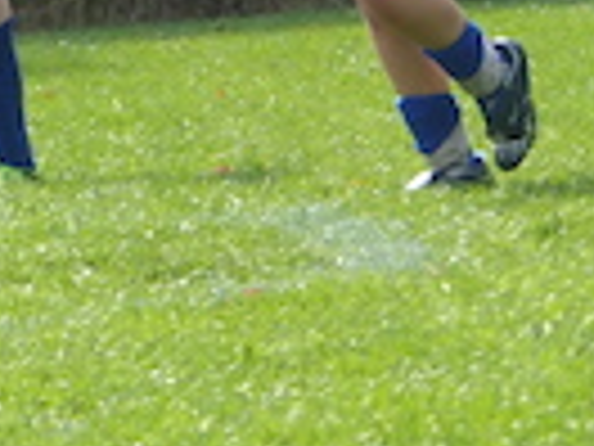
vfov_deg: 1.7
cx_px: 317
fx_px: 15324
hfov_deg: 2.2
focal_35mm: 893
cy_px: -108
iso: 200
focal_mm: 39.8
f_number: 2.8
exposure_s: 1/500
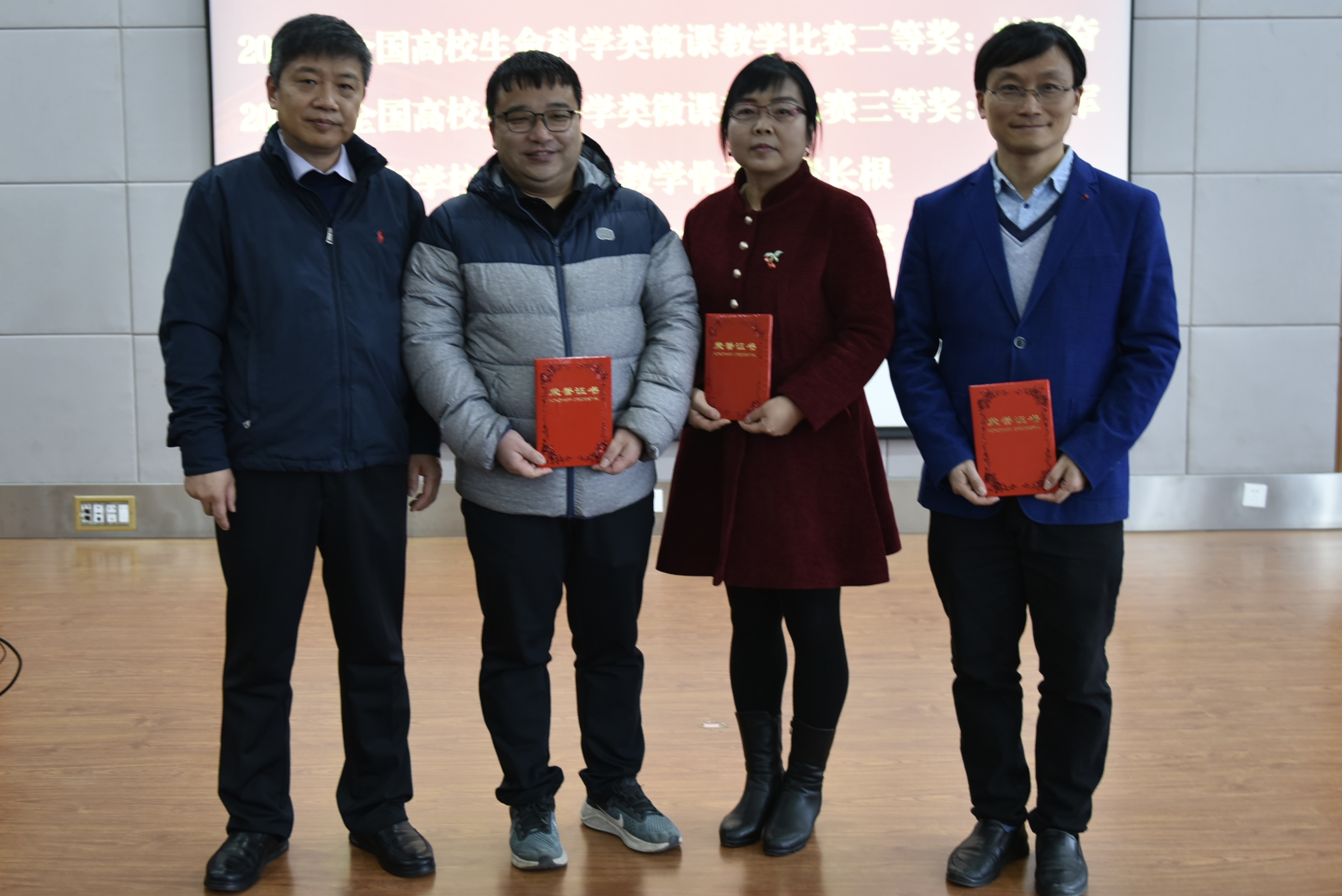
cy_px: 448
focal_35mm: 34
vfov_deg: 38.9
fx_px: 1268
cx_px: 671
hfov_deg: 55.8
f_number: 2.8
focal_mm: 34
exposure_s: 1/40
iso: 560
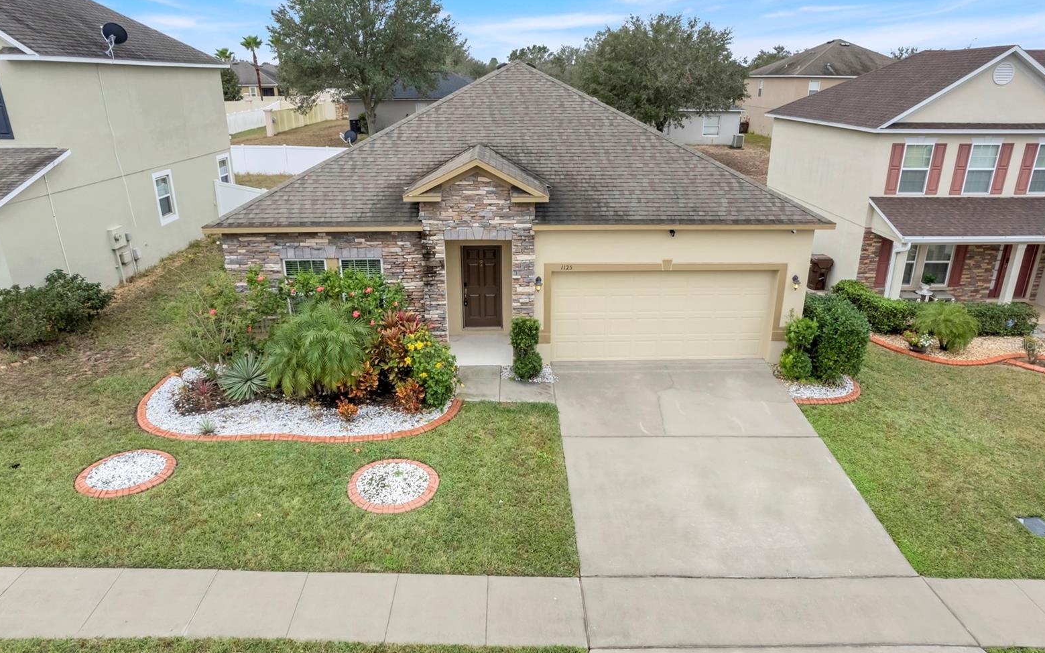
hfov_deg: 77.2
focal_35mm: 23
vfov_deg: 53.0
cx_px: 528
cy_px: 344
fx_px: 655
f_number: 2.8
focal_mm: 8.38
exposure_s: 1/160
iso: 110
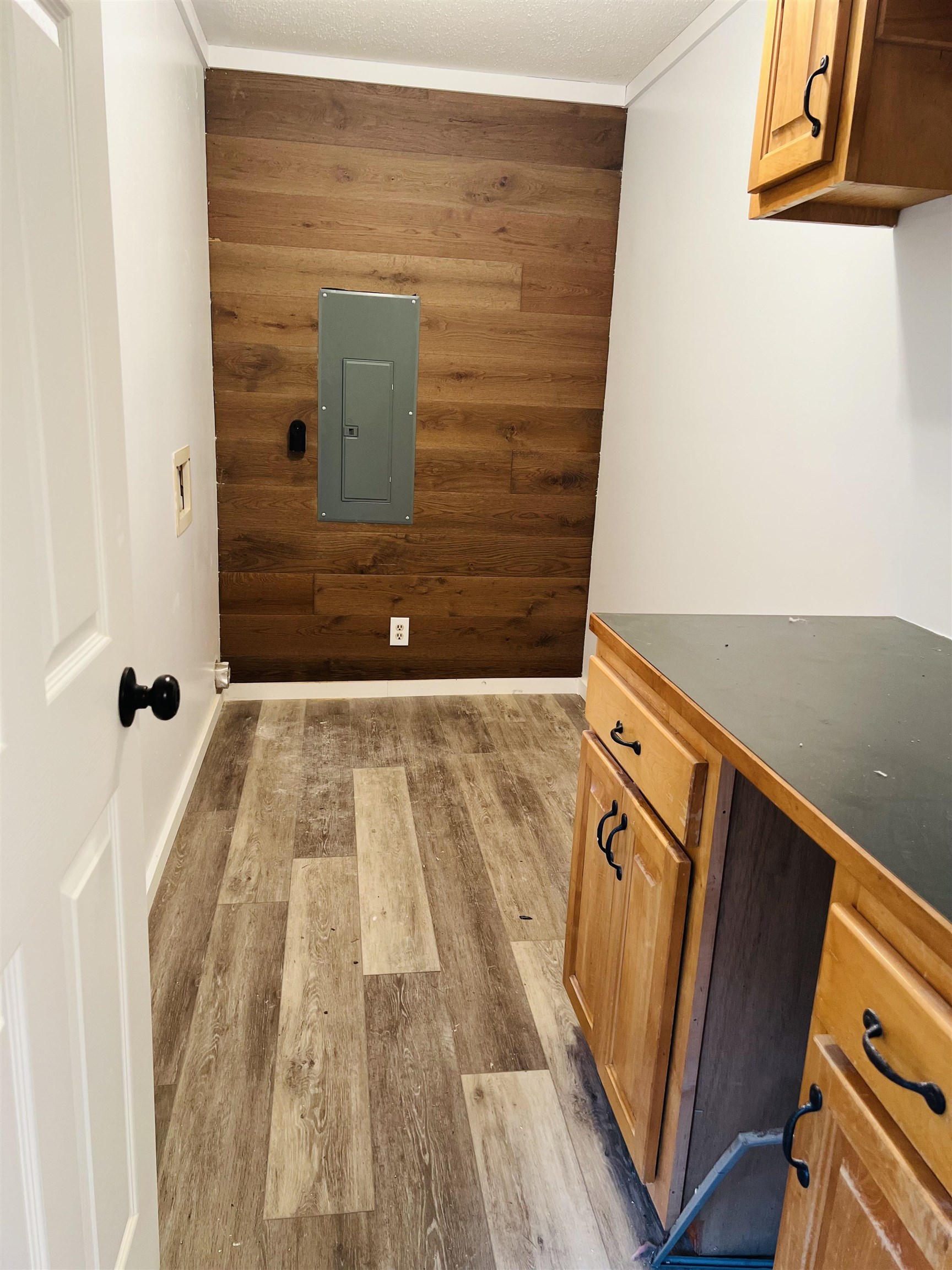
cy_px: 635
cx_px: 476
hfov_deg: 53.1
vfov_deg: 67.3
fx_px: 953
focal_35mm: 26
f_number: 1.5
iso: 100
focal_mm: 5.7
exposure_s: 1/60
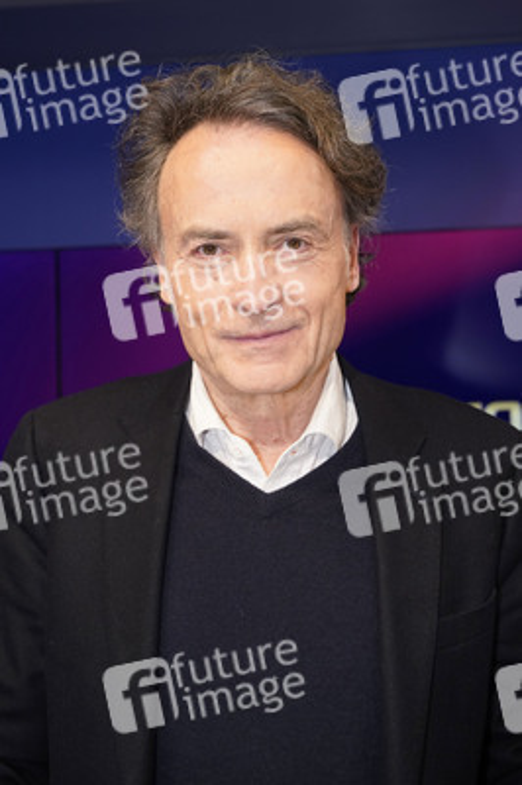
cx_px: 261
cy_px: 392
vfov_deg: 38.9
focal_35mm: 51
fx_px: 1111
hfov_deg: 26.4
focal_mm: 51
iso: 2000
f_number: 5.6
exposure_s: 1/125
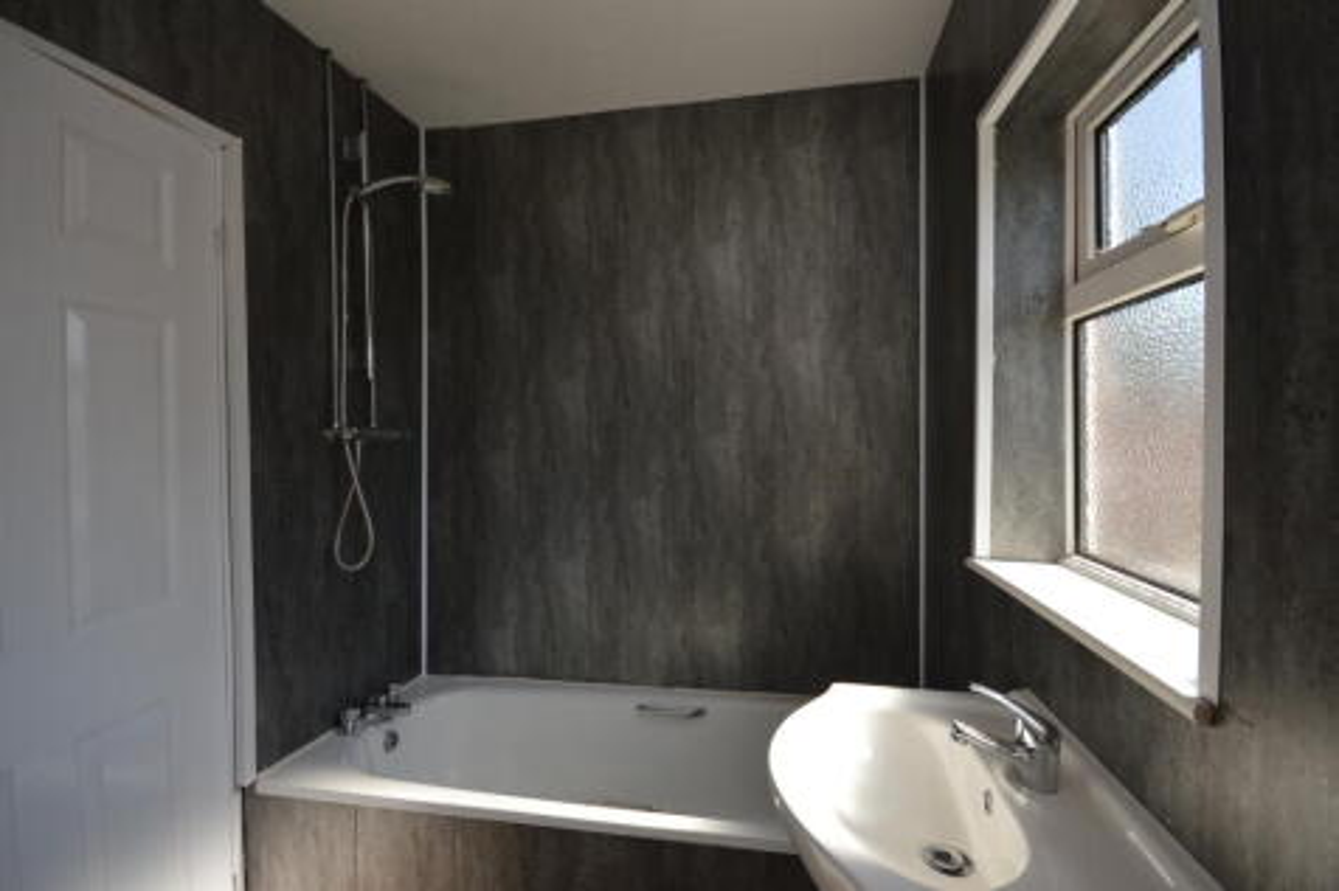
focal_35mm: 15
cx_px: 670
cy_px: 446
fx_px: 558
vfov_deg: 77.3
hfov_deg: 100.4
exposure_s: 1/160
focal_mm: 10
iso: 100
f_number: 6.3
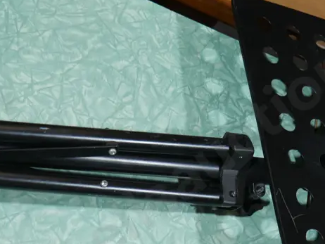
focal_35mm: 62
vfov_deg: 23.6
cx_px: 220
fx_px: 582
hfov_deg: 30.9
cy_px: 156
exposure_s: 1/60
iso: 250
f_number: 3.5
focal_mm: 14
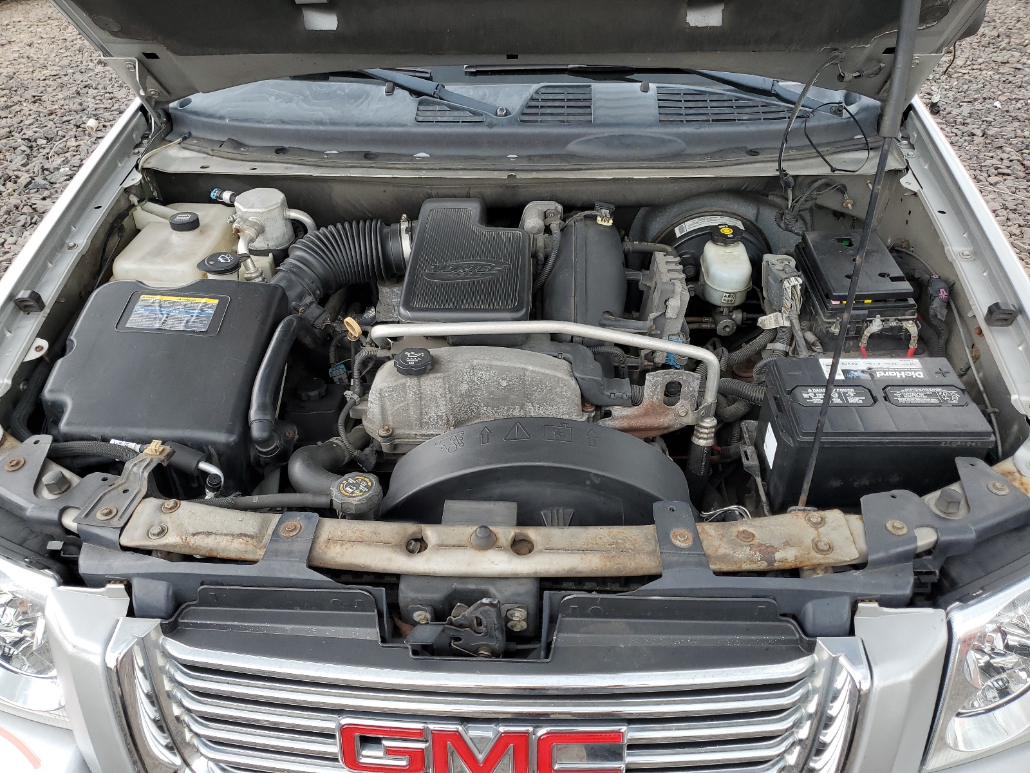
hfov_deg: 67.3
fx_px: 774
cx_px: 515
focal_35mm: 26
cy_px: 386
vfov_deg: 53.1
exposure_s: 1/217
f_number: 1.5
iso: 50
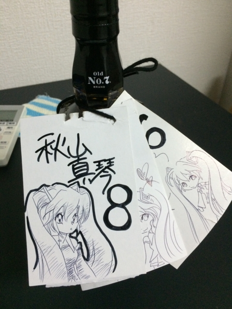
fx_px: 259
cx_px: 116
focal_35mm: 29
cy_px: 154
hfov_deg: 48.2
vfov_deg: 61.7
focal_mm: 4.15
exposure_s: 1/30
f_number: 2.2
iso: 250
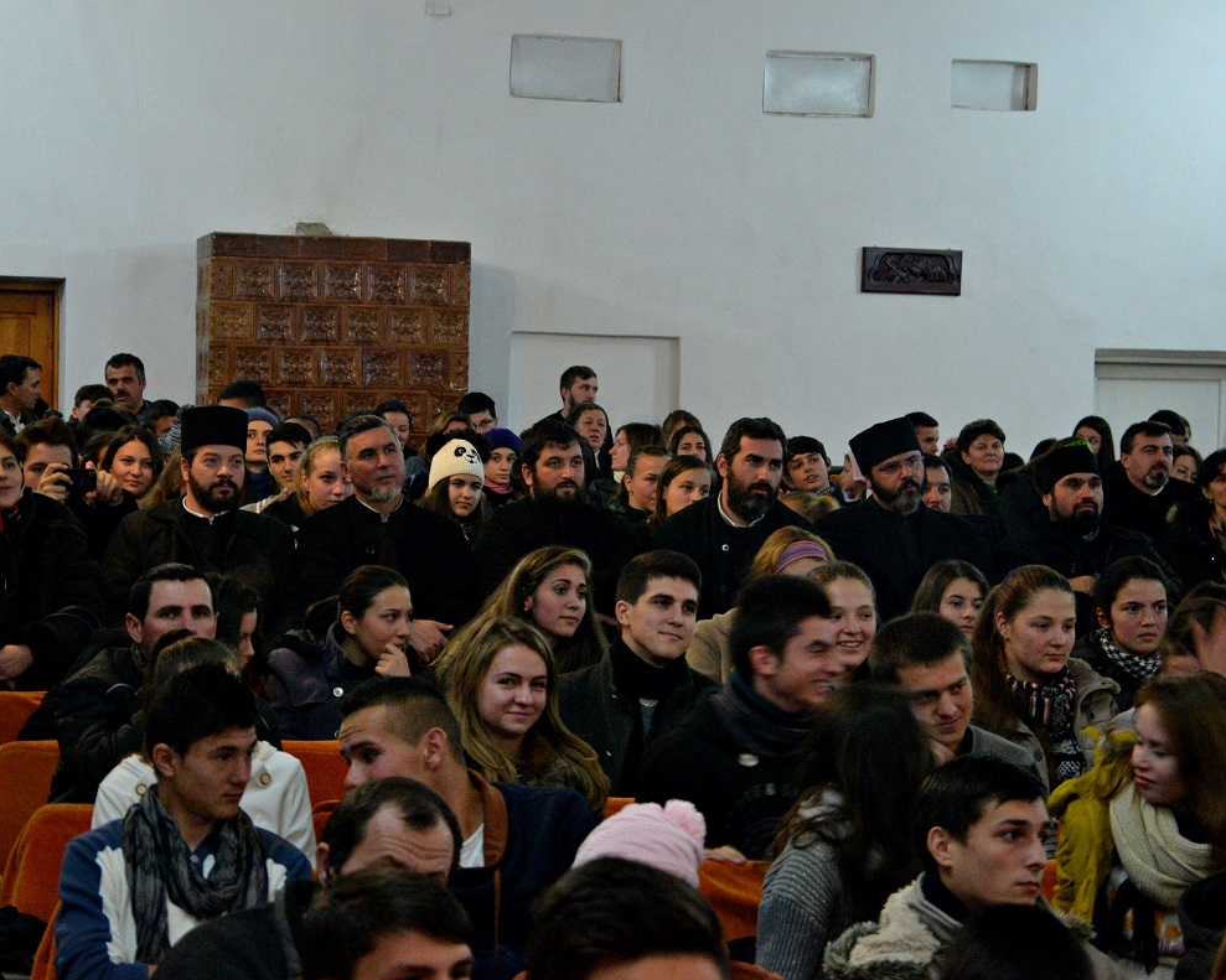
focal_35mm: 82
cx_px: 564
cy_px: 494
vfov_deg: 18.7
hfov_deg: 23.3
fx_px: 2975
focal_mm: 48
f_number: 4.8
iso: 3200
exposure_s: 1/13
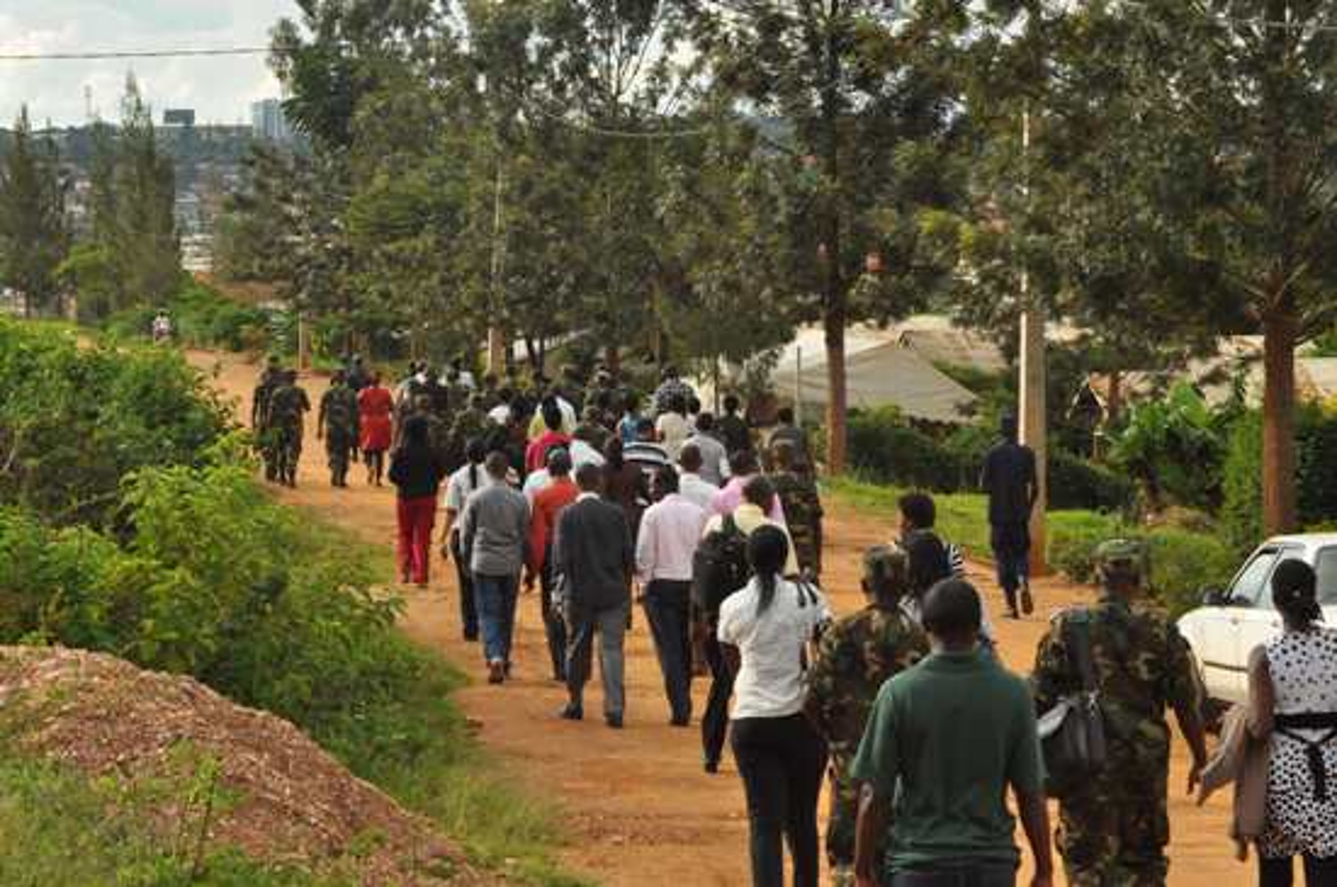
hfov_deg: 19.5
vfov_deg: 13.0
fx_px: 3894
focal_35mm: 105
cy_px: 444
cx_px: 668
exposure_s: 1/200
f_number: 11
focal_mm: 70
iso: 280
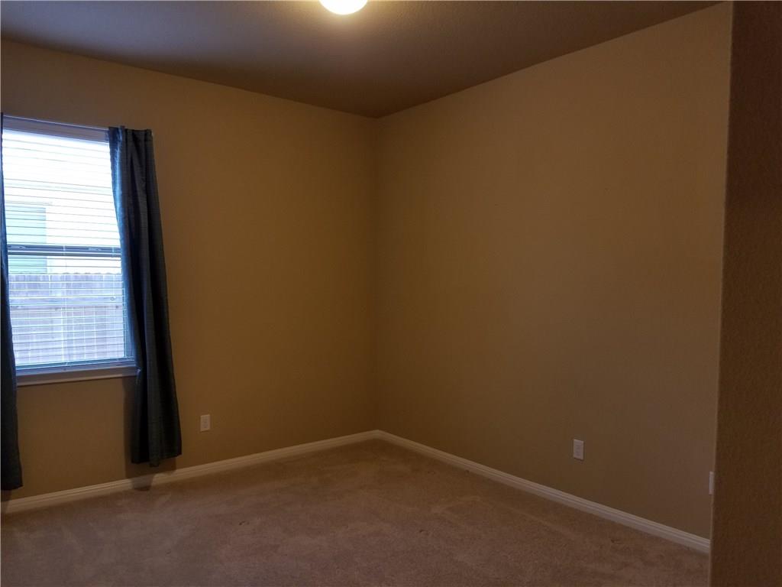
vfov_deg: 53.1
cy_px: 294
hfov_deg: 67.3
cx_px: 391
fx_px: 587
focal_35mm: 26
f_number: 1.7
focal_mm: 4.2
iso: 100
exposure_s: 1/60
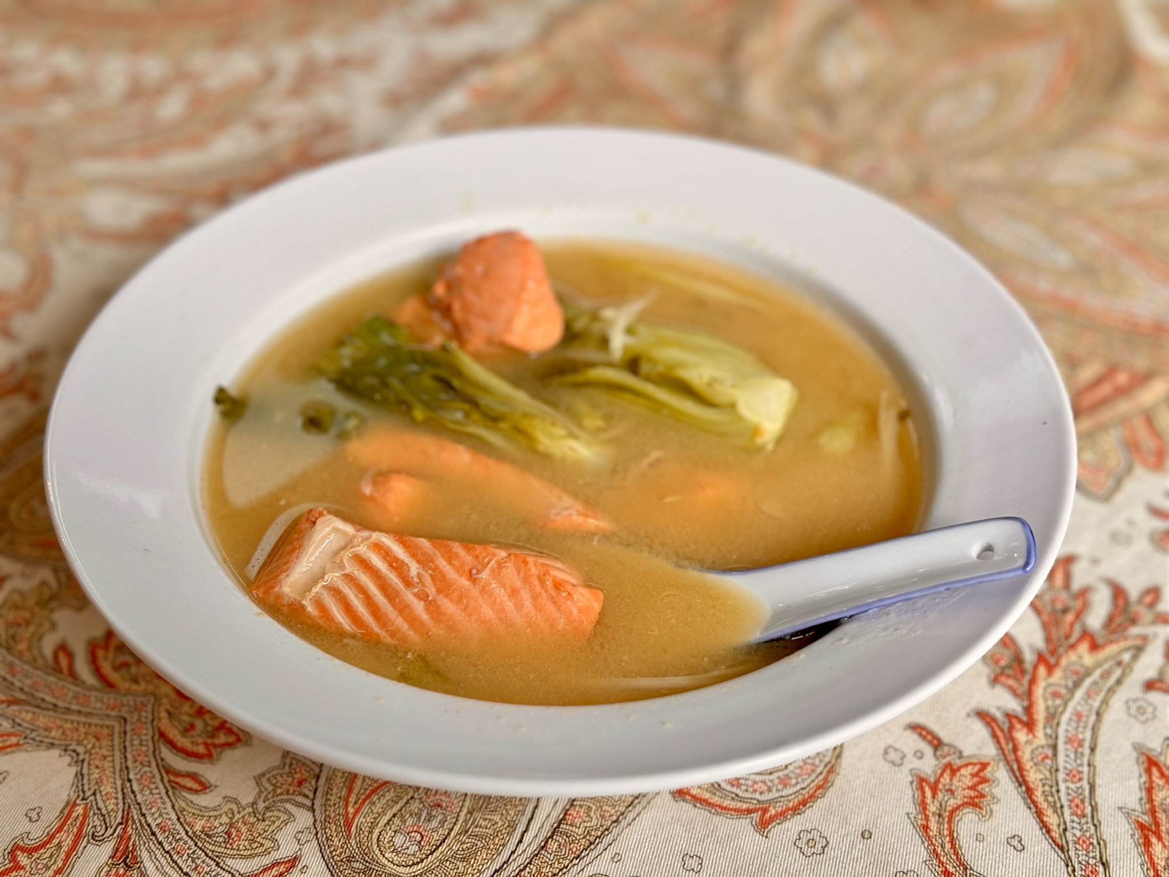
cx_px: 584
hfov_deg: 39.7
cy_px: 438
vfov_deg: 30.3
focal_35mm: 48
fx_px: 1621
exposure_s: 1/120
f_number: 1.78
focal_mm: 6.76
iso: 64
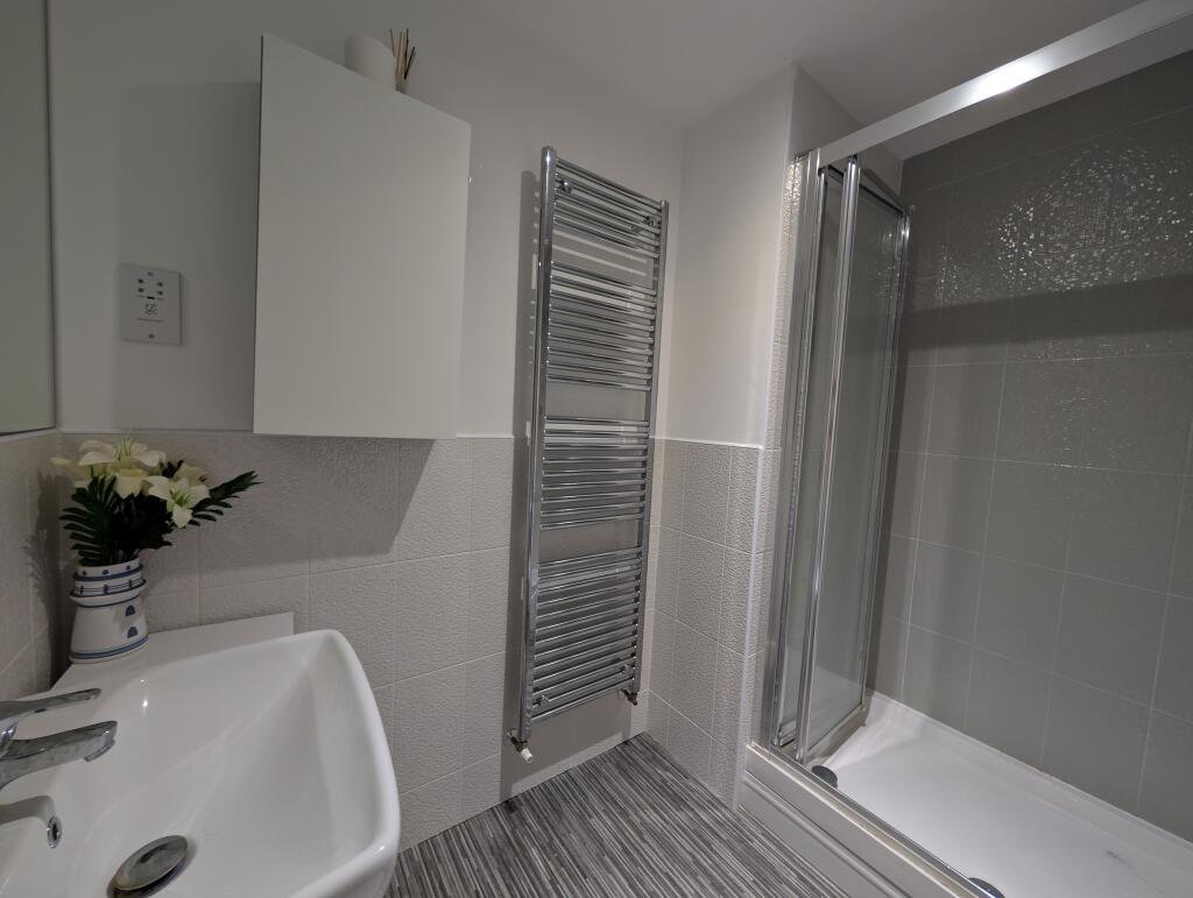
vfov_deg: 94.6
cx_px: 596
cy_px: 449
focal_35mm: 12
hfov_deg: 110.5
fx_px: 414
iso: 130
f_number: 1.7
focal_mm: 2.02
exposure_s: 1/15
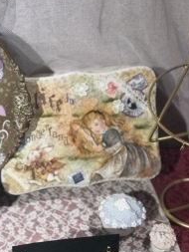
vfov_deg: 17.9
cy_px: 226
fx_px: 786
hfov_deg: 13.6
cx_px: 24
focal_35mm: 108
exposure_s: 1/33
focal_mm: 6.6
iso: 25
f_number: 2.8
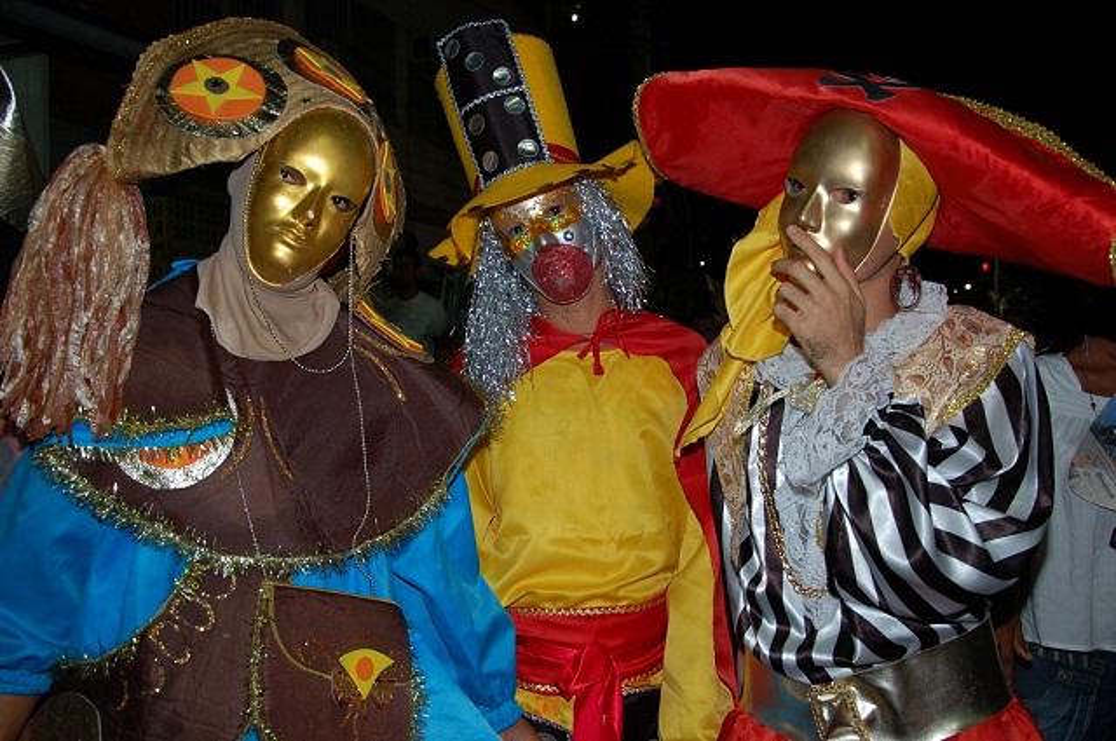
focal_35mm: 38
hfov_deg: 51.3
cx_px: 558
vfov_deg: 35.4
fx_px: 1161
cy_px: 370
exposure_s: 1/60
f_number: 4
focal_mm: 25
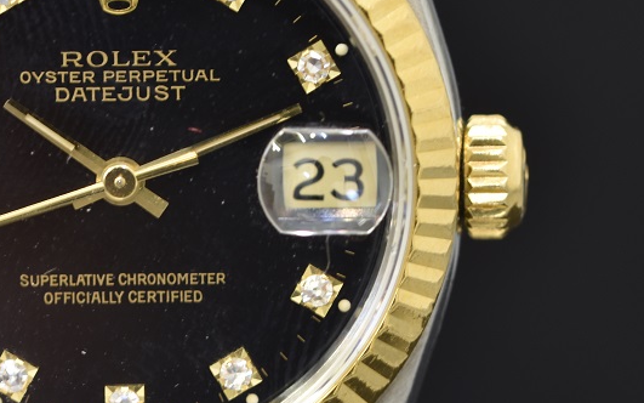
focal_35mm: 311
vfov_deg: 4.2
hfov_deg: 6.7
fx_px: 5459
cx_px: -4
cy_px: 186
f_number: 6.3
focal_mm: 90
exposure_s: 1/5
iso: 100
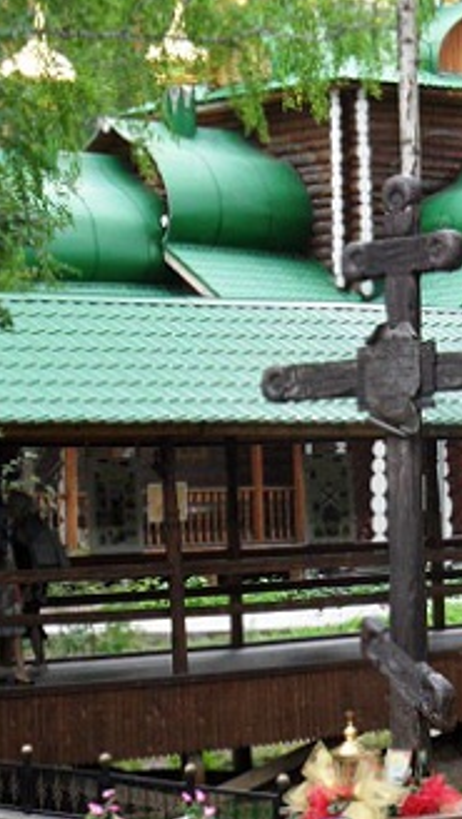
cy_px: 456
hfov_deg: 10.1
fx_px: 2608
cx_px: 362
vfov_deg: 17.8
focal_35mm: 120
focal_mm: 10.3
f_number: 4
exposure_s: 1/45
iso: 120
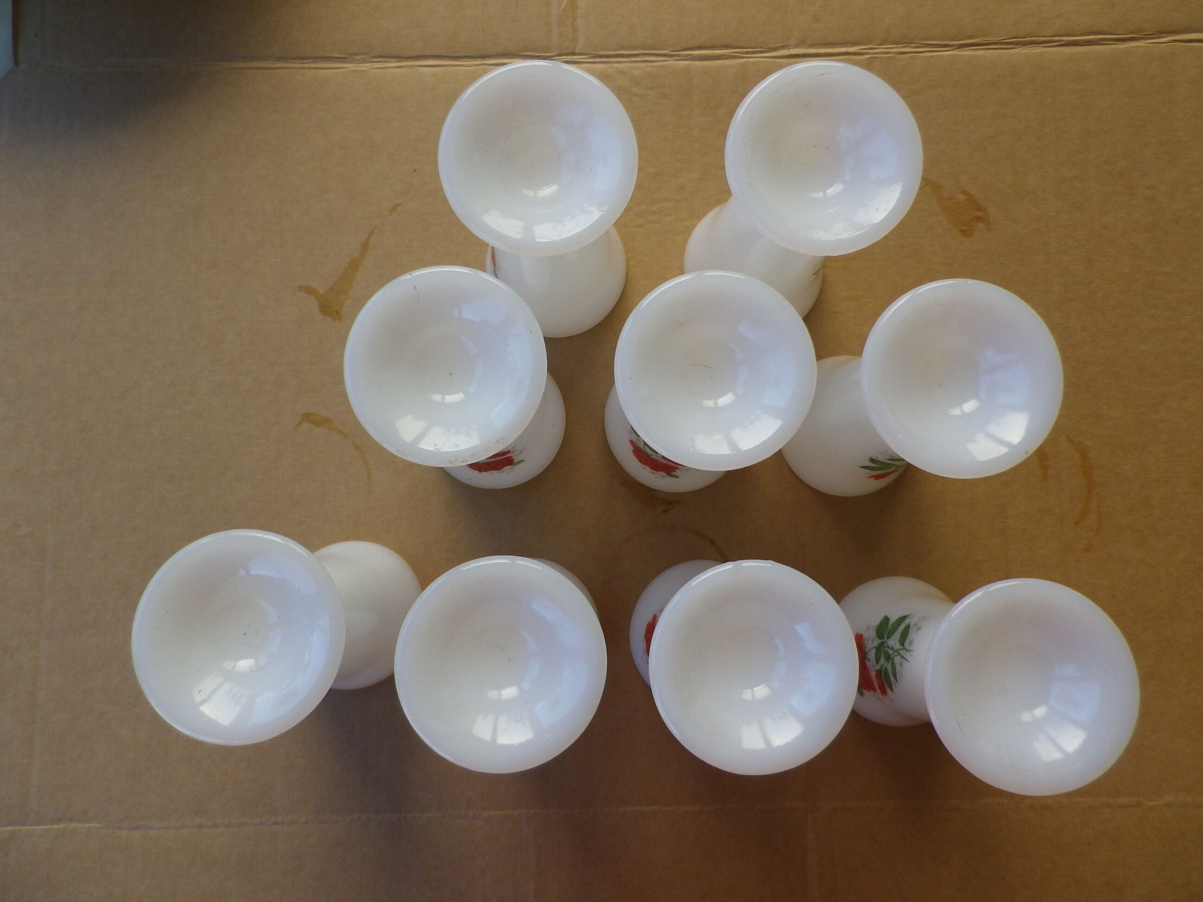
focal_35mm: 25
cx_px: 602
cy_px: 451
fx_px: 869
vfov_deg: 54.9
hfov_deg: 69.4
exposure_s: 1/160
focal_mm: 4.5
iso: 80
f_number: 3.5
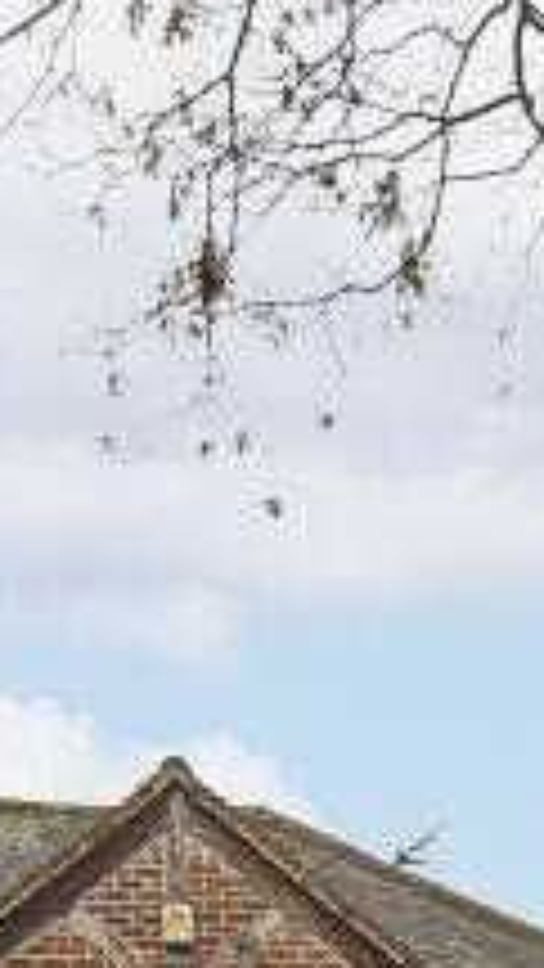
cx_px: 238
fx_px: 1794
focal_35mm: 70
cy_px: 1468
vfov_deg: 23.7
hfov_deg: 17.2
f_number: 5.6
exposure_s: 1/160
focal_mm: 14
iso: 500
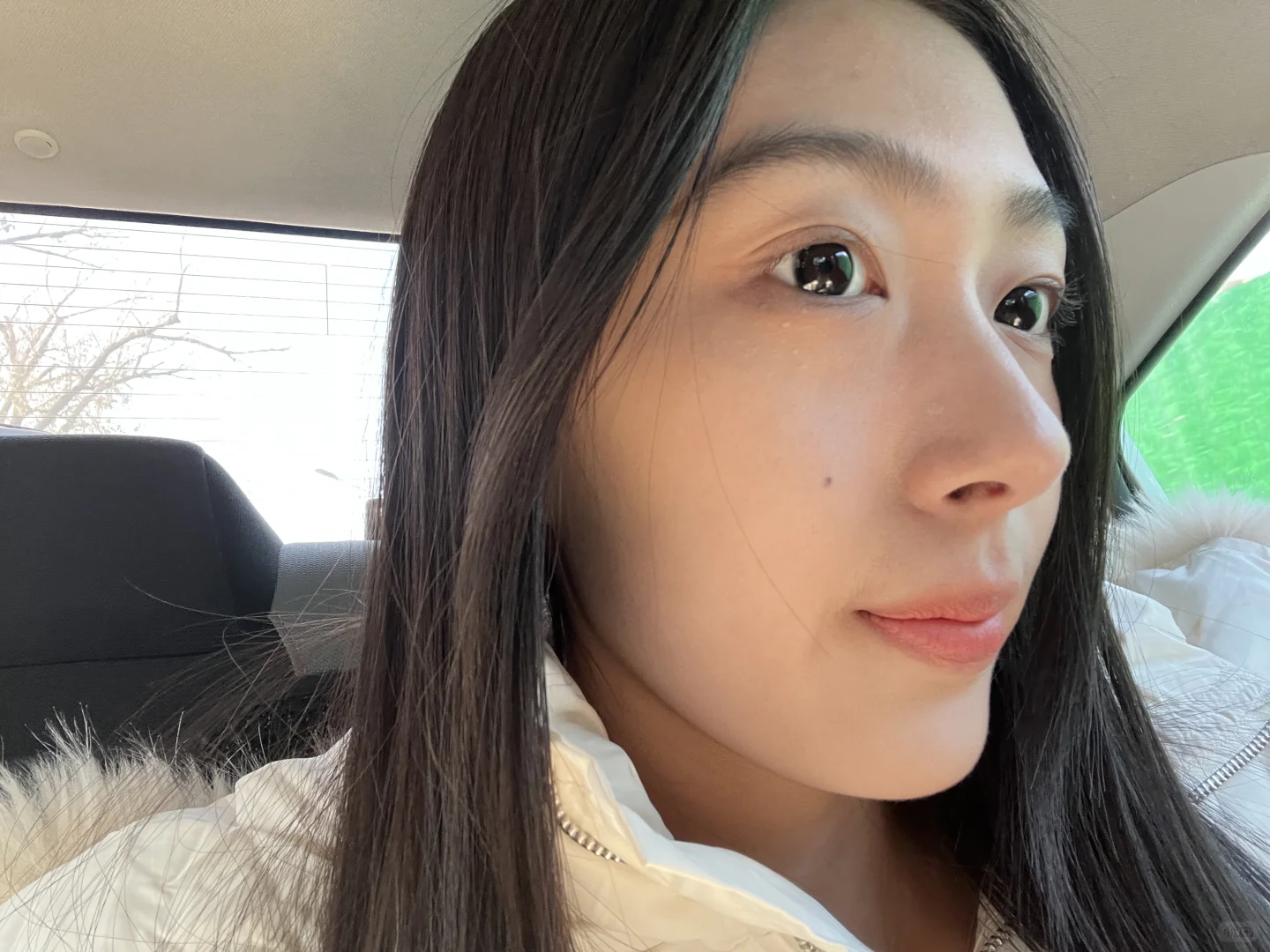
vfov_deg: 58.9
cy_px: 476
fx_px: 844
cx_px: 635
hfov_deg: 73.9
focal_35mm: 23
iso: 250
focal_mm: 2.71
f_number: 2.2
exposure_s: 1/60
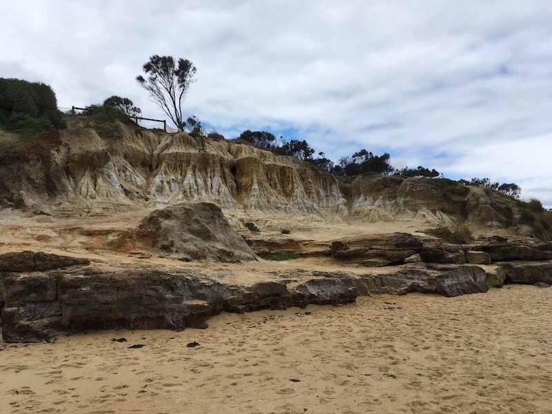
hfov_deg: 61.7
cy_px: 207
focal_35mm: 29
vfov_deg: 48.2
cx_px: 276
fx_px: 462
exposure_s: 1/2137
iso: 25
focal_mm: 4.15
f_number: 2.2
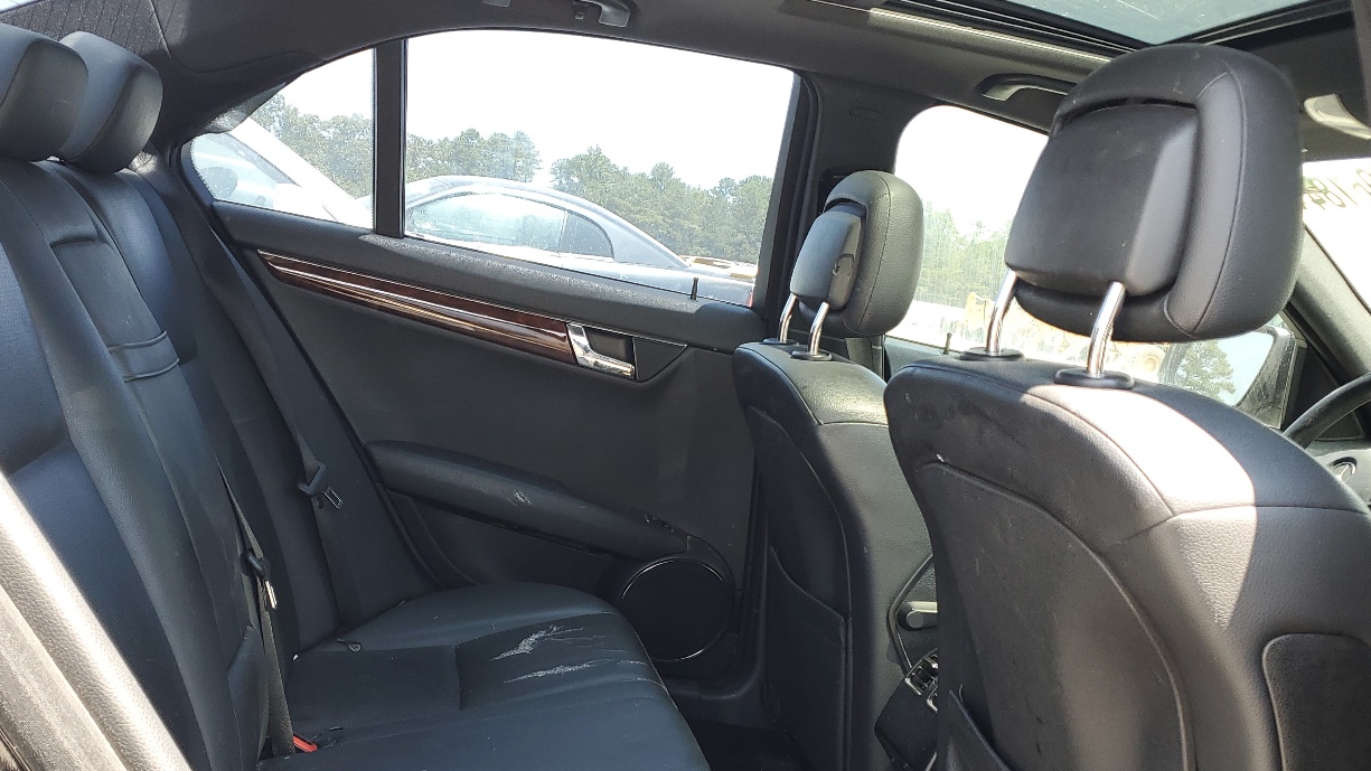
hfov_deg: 53.9
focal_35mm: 37
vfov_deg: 31.5
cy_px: 561
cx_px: 612
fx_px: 1345
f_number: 1.5
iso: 50
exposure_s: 1/156
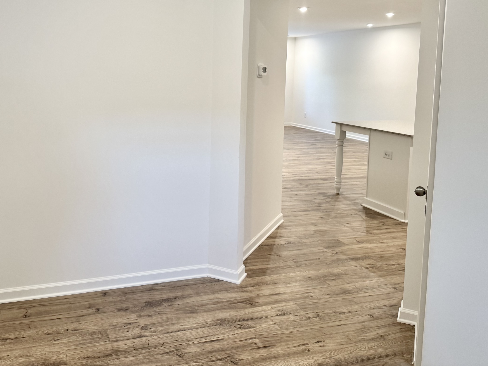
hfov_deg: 54.8
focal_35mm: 33
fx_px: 465
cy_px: 115
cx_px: 188
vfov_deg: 42.2
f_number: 1.78
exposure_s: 1/120
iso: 160
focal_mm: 6.76
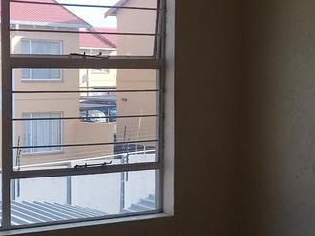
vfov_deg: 18.9
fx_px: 709
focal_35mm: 78
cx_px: 124
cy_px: 138
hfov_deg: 25.0
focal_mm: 3.3
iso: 50
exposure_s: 1/370
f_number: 2.2
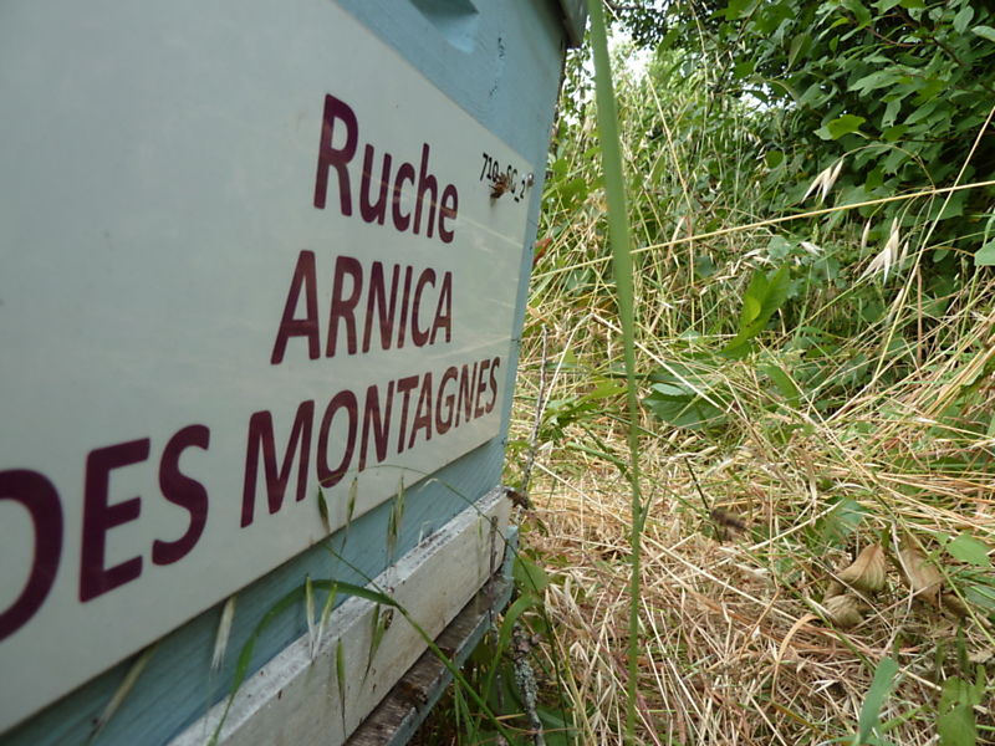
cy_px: 373
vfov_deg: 54.9
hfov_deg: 69.4
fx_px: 719
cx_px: 498
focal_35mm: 25
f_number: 3.3
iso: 80
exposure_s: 1/125
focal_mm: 4.1
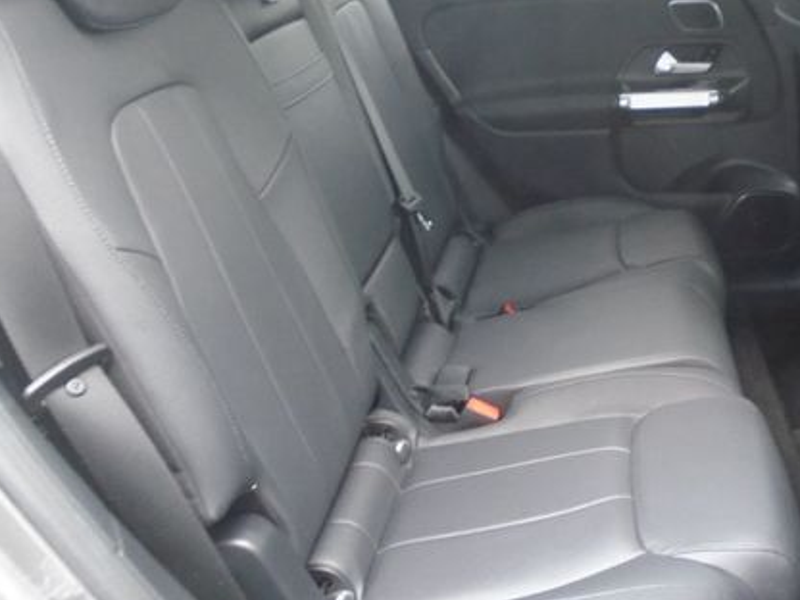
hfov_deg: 45.4
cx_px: 585
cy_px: 262
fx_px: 924
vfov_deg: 35.9
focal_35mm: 40
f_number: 3.2
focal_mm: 4.6
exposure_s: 1/30
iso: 400
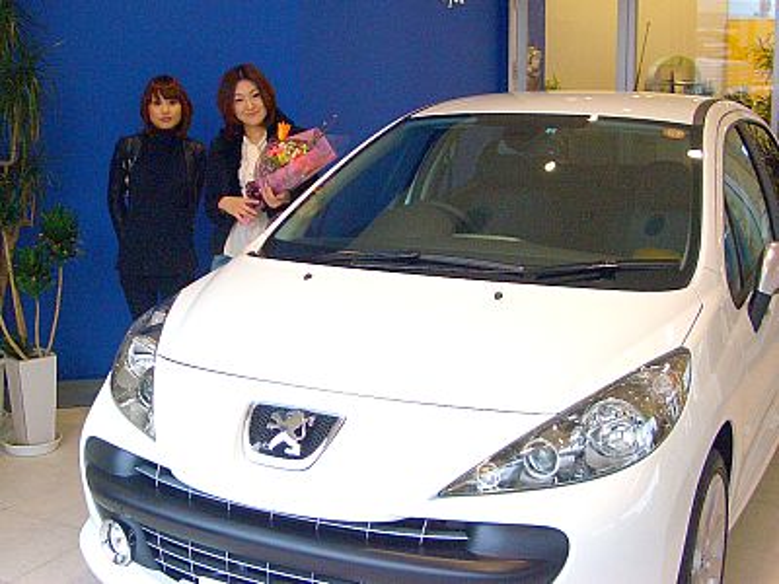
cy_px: 292
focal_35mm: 41
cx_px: 390
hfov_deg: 45.8
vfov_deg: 35.1
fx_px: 923
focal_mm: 6.8
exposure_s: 1/80
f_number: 2.8
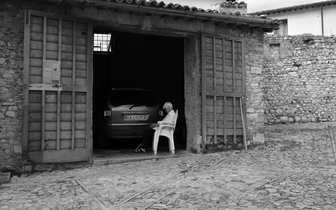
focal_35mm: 34
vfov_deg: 37.3
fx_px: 311
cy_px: 109
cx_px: 169
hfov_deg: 56.7
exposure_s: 1/50
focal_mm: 22
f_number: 14
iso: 200
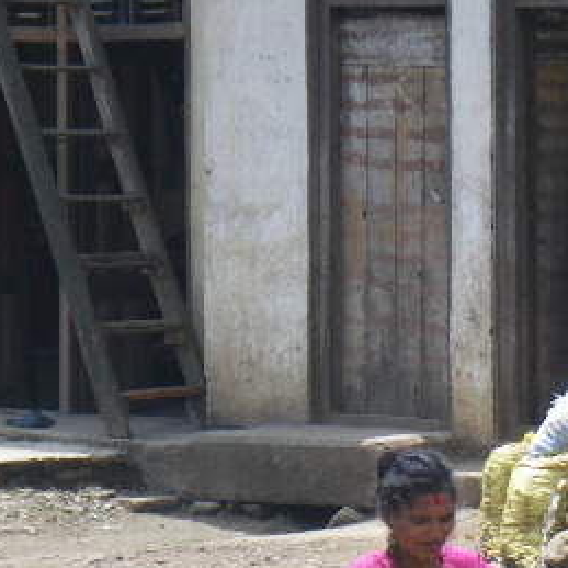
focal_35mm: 335
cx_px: 609
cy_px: 645
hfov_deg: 5.2
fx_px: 6219
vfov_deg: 5.2
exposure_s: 1/160
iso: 50
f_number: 5.2
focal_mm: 20.6
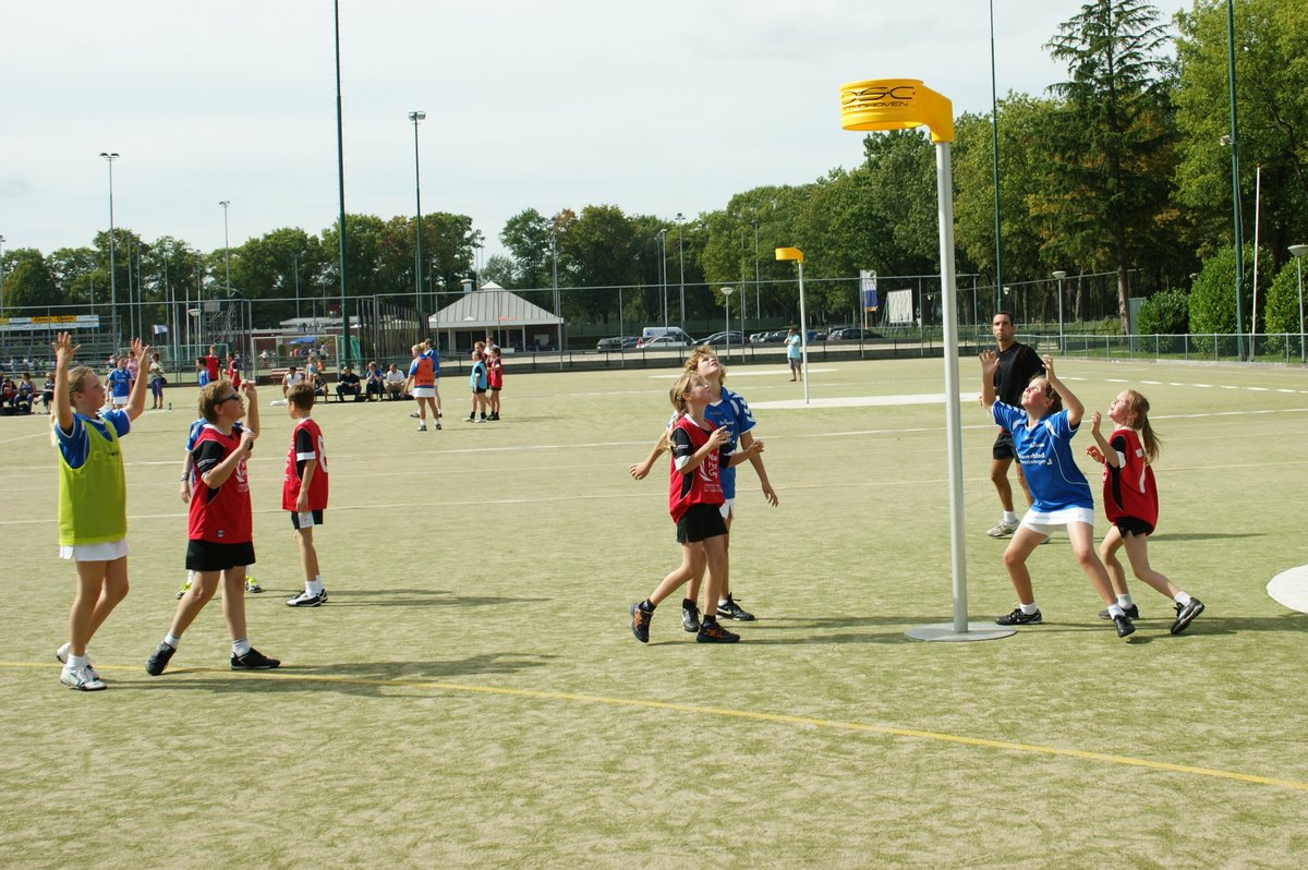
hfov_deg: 46.4
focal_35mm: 42
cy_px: 435
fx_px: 1525
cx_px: 654
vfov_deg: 31.8
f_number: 5.6
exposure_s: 1/320
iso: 100
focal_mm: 28
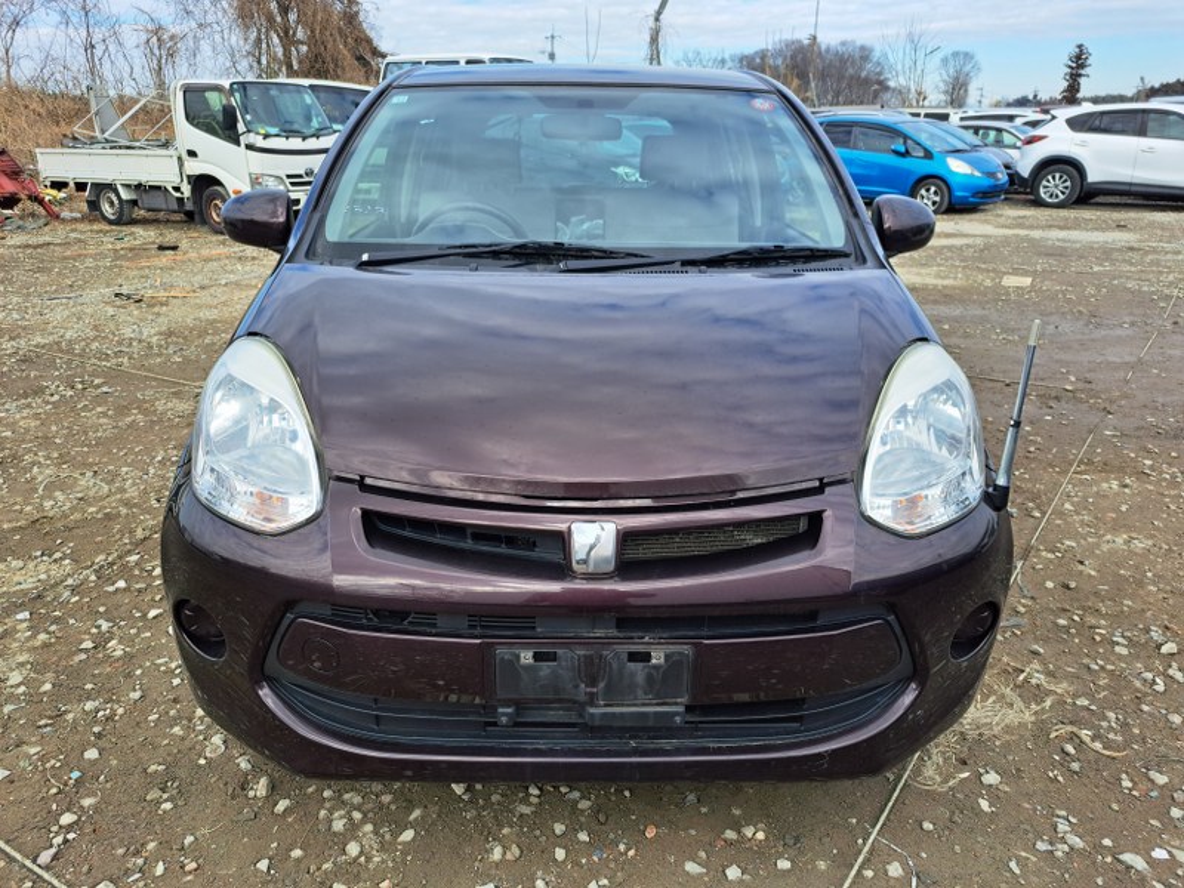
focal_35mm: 24
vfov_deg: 56.8
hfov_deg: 71.6
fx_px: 821
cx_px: 592
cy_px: 444
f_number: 1.8
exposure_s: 1/497
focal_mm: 5.23
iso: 50
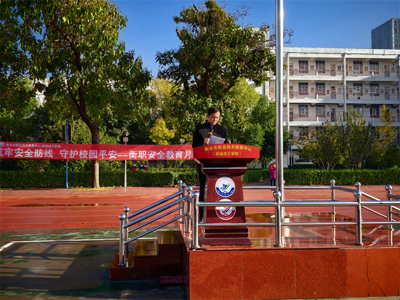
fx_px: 404
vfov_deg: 40.7
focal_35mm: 35
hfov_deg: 52.6
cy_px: 150
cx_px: 200
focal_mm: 6.98
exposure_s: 1/1332
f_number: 2
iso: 50
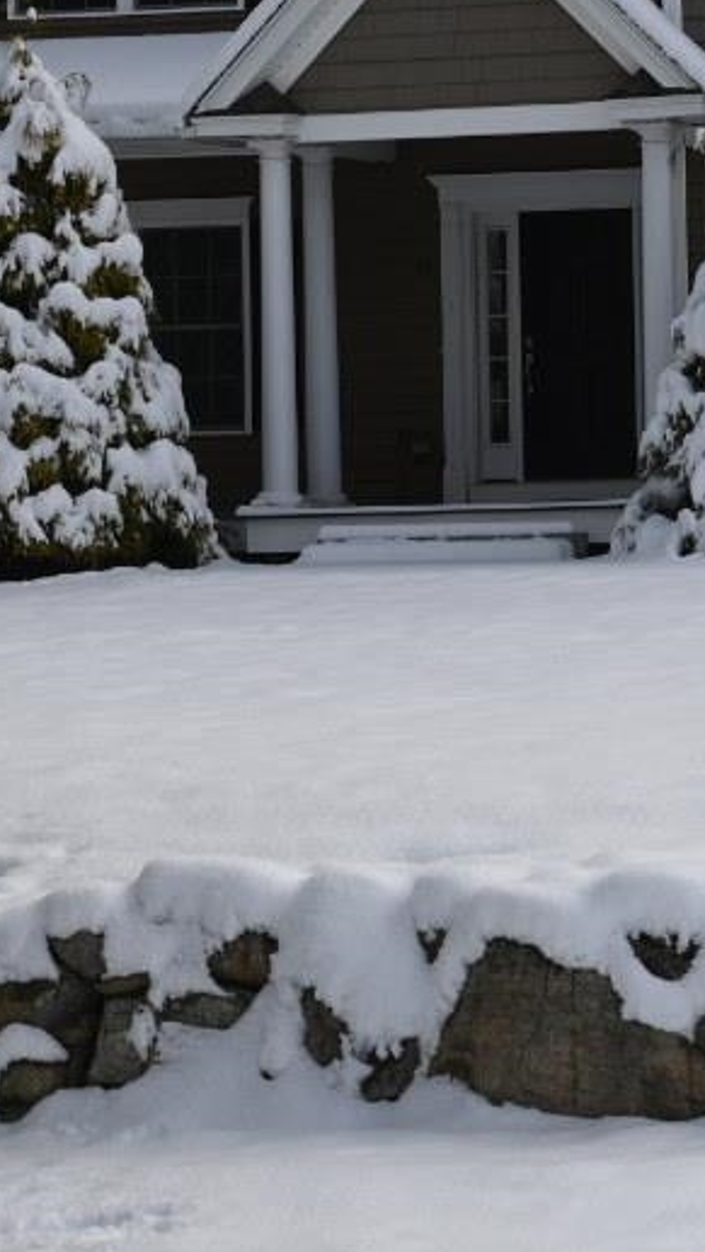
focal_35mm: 130
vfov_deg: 16.4
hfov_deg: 9.0
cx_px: 1136
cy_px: 305
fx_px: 4334
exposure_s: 1/400
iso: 100
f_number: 8
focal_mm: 26.5
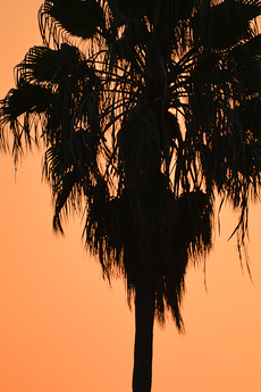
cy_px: 152
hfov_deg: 1.3
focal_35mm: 1042
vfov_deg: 2.0
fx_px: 11331
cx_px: 155
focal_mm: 400
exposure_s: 1/500
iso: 400
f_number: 6.3
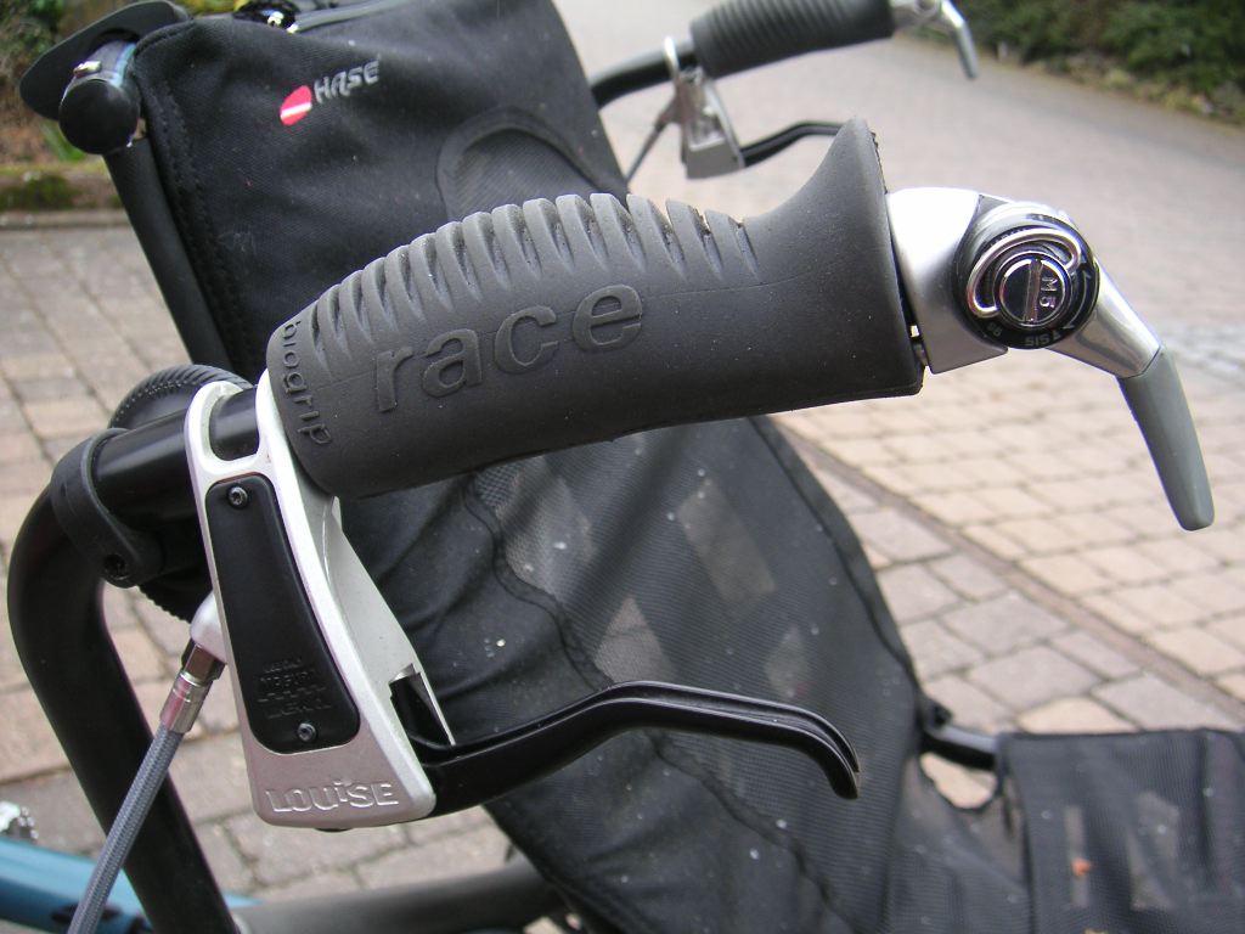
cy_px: 467
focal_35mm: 38
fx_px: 1367
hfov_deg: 49.0
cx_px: 622
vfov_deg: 37.7
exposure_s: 1/90
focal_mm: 6
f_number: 2.8
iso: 50
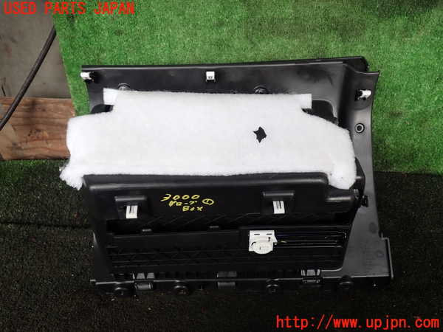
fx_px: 384
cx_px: 222
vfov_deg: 46.8
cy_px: 166
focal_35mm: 30
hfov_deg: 60.0
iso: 100
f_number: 2.3
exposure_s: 1/60
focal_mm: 5.4
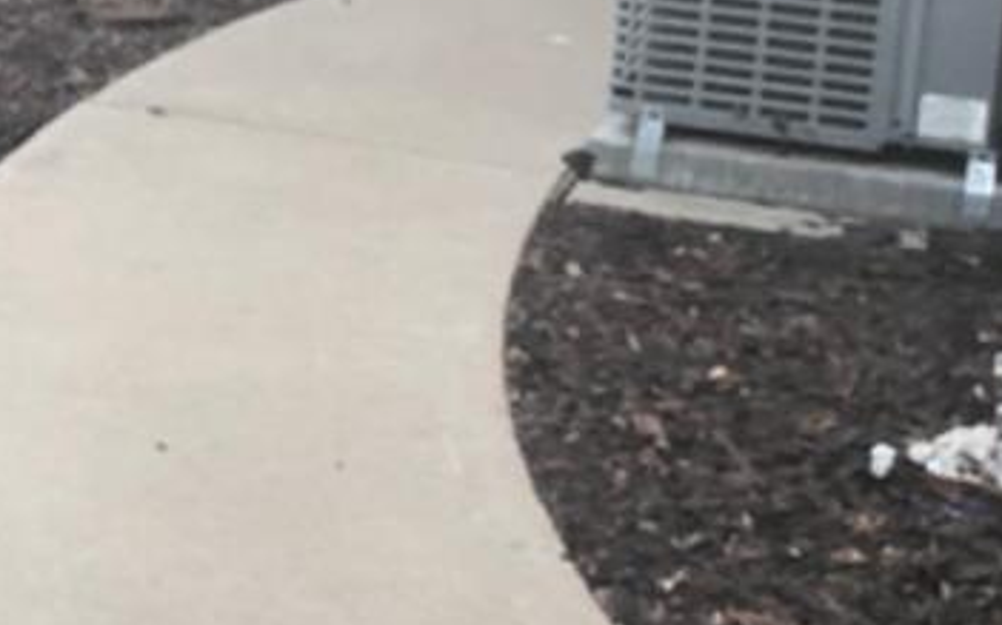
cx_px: -555
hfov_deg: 15.1
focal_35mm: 127
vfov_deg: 10.2
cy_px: 40
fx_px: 3466
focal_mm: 4
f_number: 1.8
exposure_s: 1/30
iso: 20
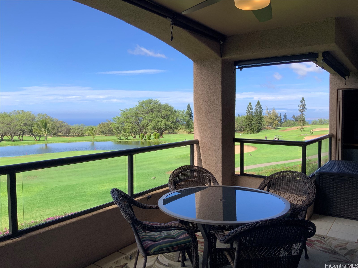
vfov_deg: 48.2
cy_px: 134
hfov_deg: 61.7
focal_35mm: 29
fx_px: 300
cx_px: 179
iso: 16
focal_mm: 3
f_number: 1.8
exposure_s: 1/869
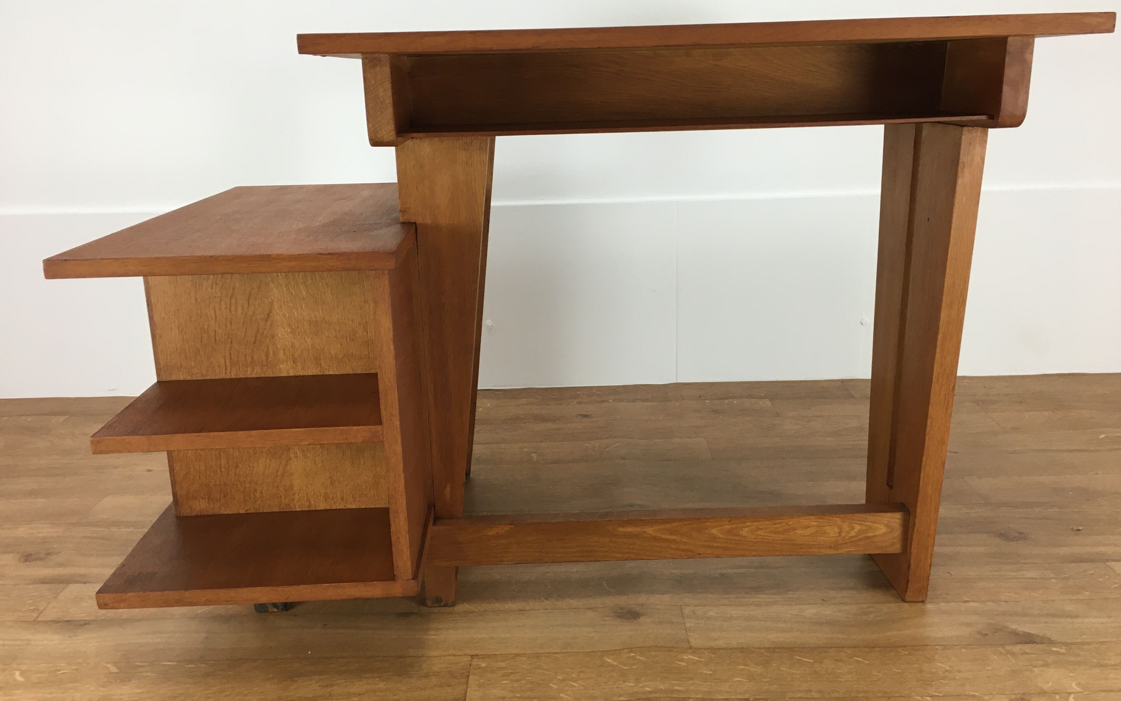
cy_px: 328
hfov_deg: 61.2
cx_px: 563
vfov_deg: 40.6
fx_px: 947
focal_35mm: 31
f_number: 2.2
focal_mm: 4.15
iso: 50
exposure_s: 1/33
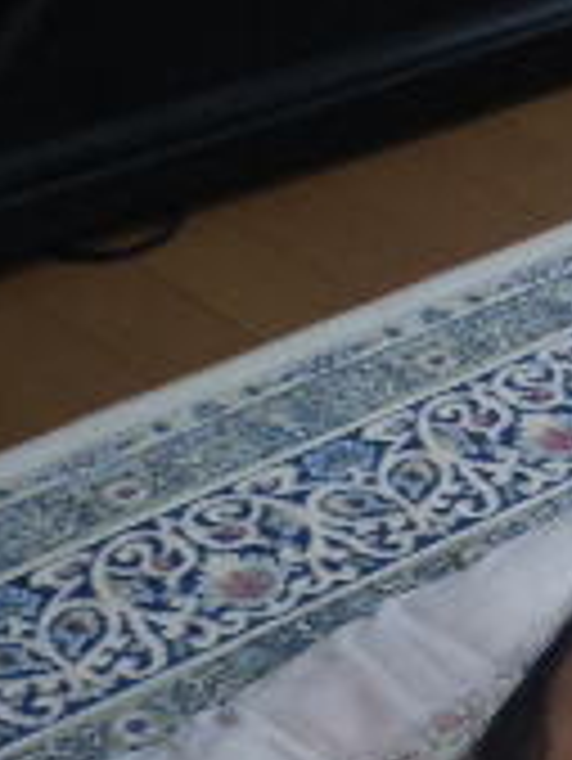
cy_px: 931
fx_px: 2420
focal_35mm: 110
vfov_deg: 17.0
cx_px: 815
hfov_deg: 12.9
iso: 118
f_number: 2.8
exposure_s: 1/20
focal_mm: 4.82
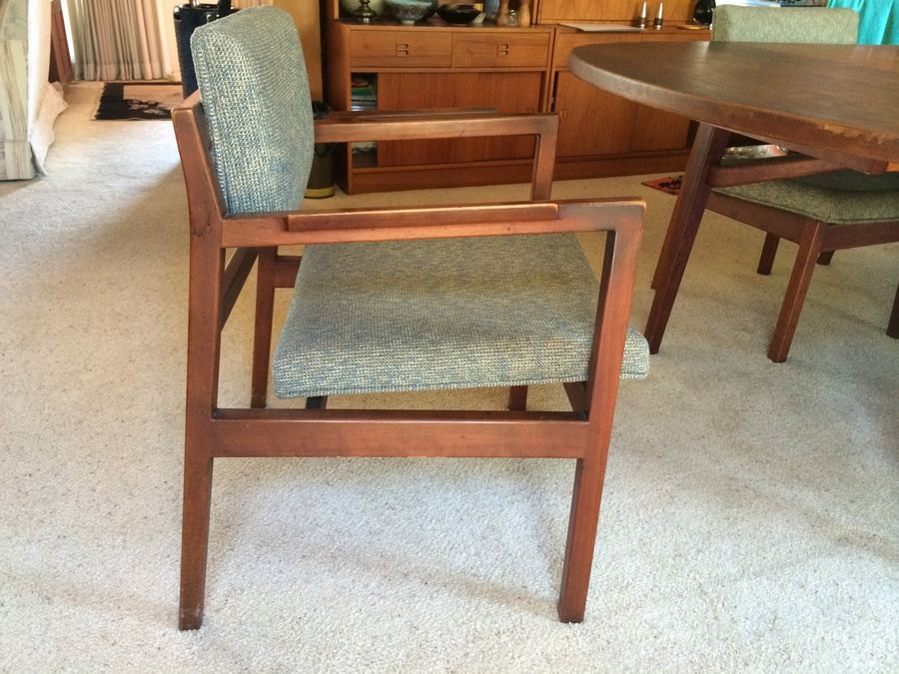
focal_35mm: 30
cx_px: 450
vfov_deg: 46.8
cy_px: 337
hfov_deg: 60.0
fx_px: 779
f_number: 2.2
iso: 200
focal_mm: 4.12
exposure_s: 1/30
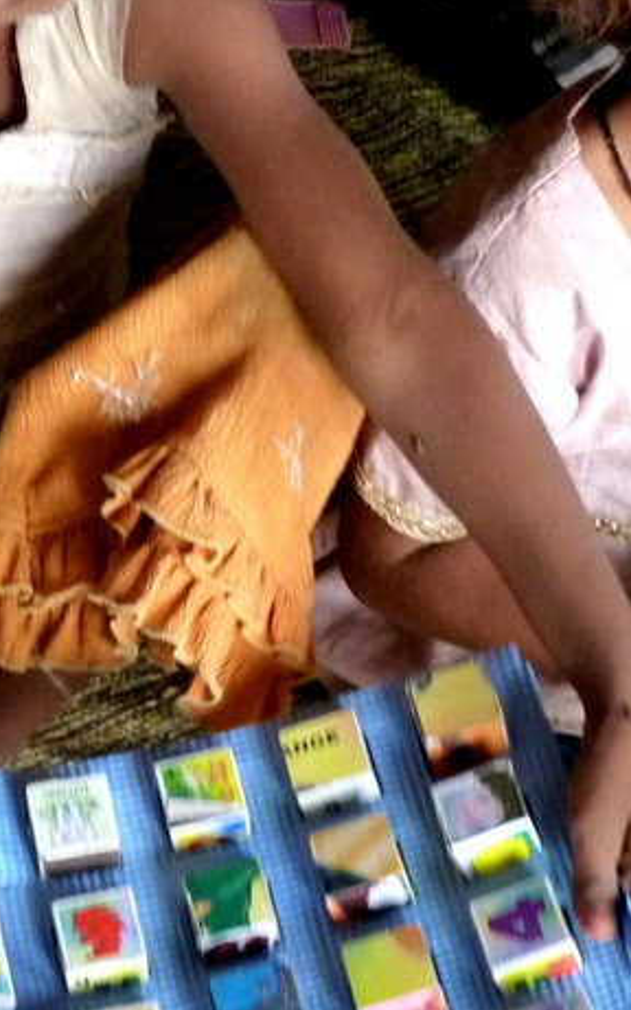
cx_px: 280
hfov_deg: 11.6
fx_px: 3110
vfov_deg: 18.4
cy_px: 378
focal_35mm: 113
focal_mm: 8.5
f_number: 3.2
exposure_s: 1/60
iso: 400
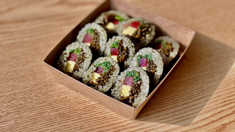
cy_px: 51
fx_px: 523
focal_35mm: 84
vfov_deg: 14.4
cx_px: 117
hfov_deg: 25.3
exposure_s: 1/189
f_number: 2.8
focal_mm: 9
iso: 25
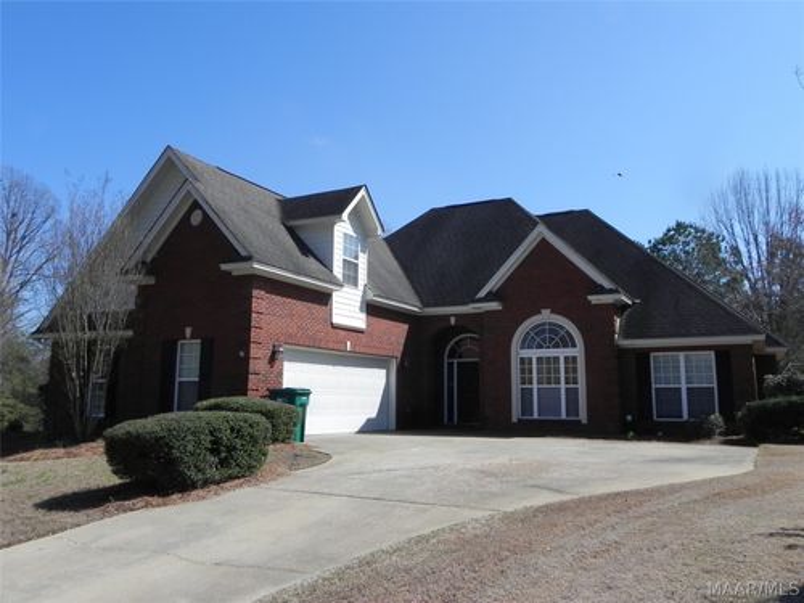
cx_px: 402
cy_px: 302
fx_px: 674
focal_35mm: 29
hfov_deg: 61.7
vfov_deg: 48.2
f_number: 7.1
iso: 160
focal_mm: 5.2
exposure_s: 1/449
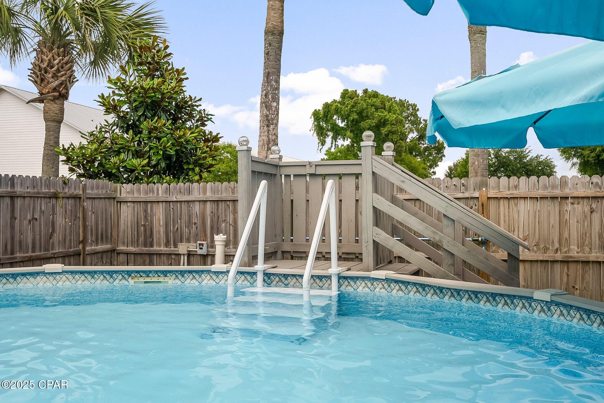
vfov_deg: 36.9
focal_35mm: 36
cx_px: 302
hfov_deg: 53.1
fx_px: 604
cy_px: 202
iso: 400
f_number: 9
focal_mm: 24
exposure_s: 1/200
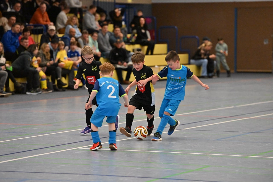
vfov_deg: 8.1
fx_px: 1289
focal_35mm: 170
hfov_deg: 12.1
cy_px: 91
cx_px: 136
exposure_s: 1/1250
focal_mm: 170
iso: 8000
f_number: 3.5
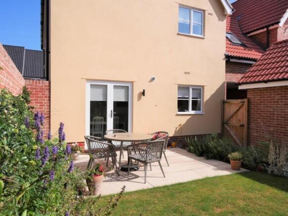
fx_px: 216
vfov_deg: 53.1
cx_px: 144
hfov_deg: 67.3
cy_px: 108
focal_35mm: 26
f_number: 8
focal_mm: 13
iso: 200
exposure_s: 1/500
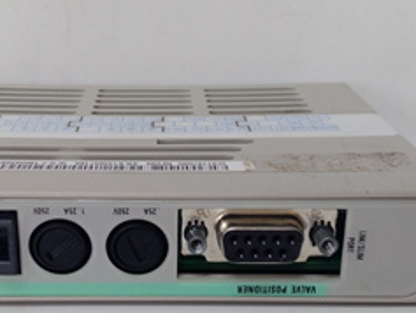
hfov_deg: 33.6
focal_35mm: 57
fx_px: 685
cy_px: 200
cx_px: 163
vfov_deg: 25.6
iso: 124
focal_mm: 3.79
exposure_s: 1/33
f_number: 2
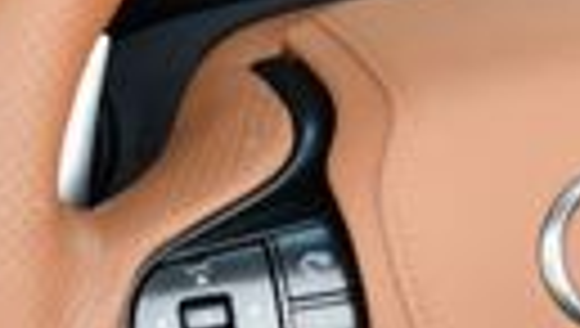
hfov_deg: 6.8
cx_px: 958
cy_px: 220
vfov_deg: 3.9
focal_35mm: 311
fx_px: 4790
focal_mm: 30
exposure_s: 1/250
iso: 500
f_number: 4.2
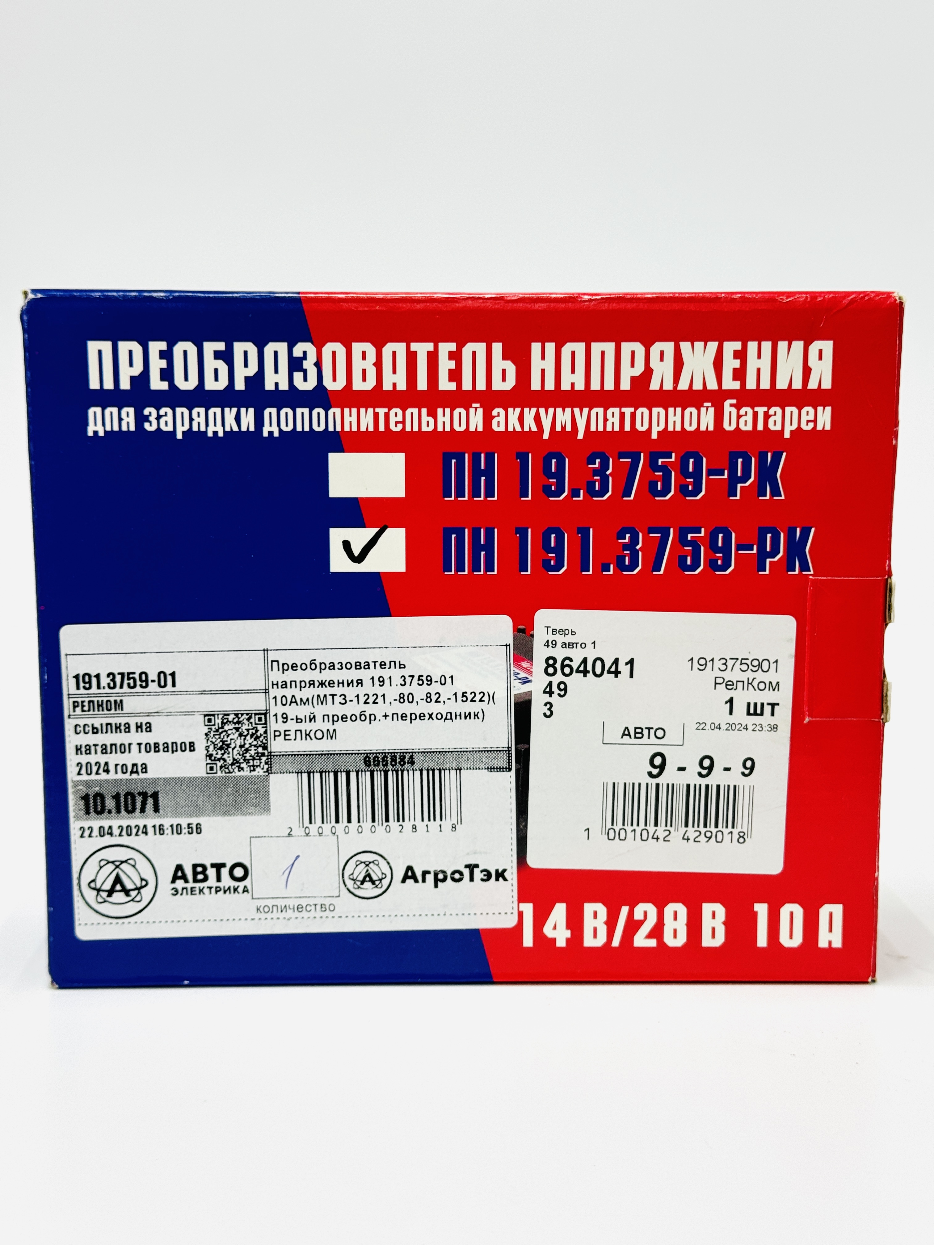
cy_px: 622
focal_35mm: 48
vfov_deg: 39.7
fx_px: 1727
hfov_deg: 30.3
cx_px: 467
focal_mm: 6.76
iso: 64
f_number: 1.78
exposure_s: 1/100
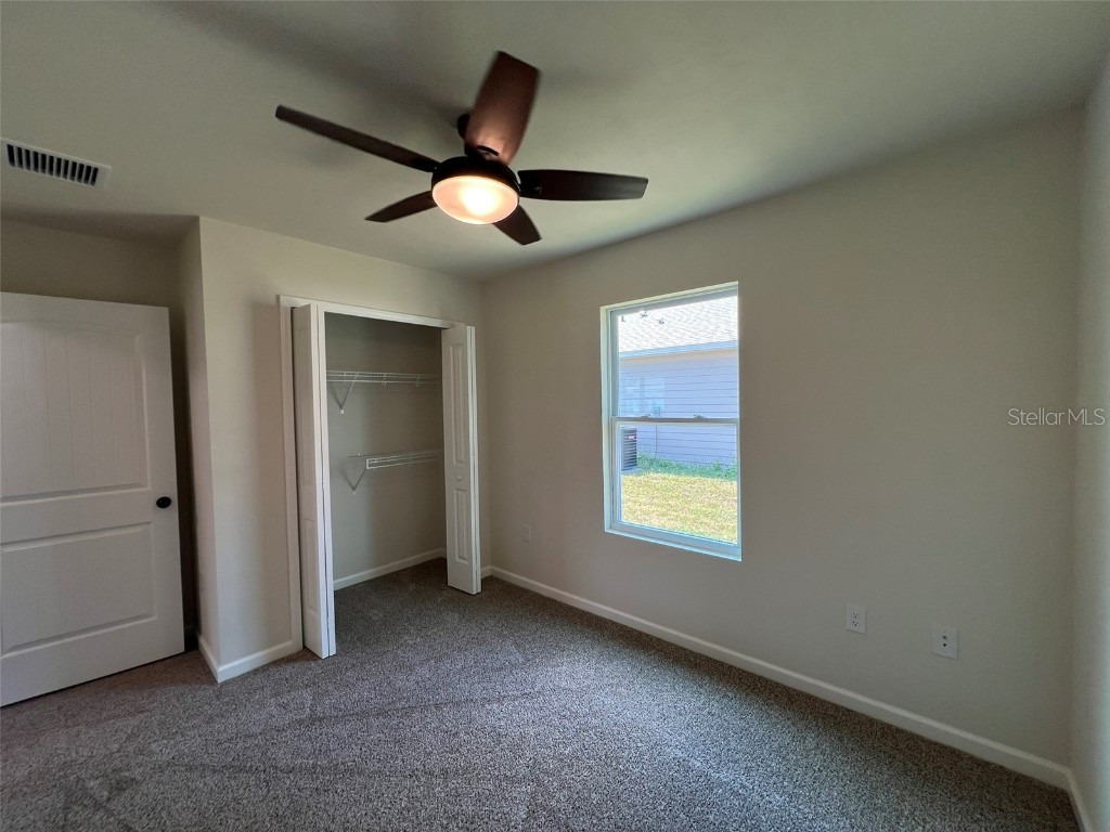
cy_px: 416
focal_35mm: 13
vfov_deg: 89.9
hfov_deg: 106.2
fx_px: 417
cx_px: 555
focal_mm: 1.57
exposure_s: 1/120
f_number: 1.8
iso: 50
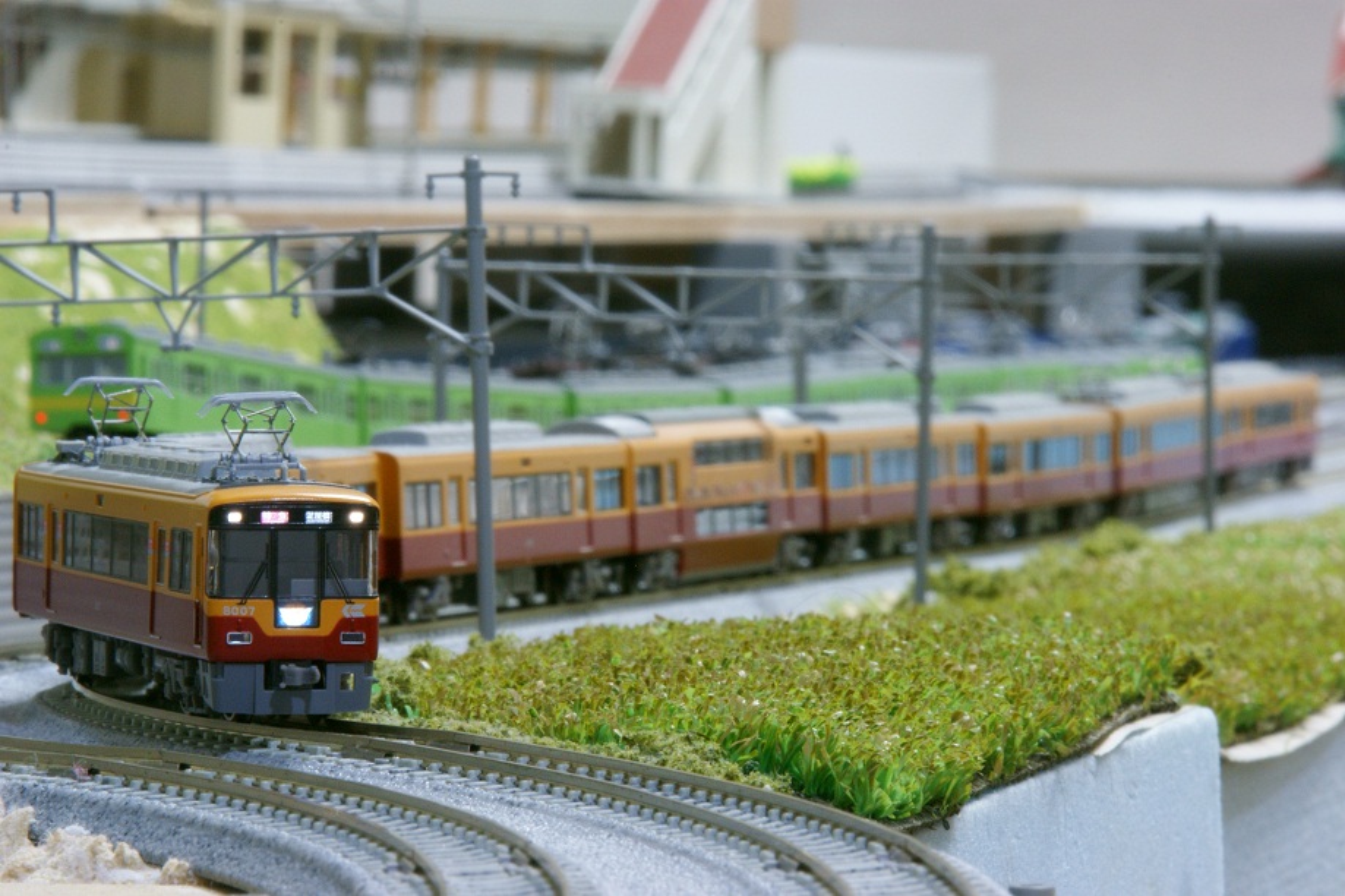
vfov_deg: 6.1
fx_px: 8403
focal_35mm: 225
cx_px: 672
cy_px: 448
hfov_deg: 9.2
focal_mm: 150
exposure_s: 8
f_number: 36
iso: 400
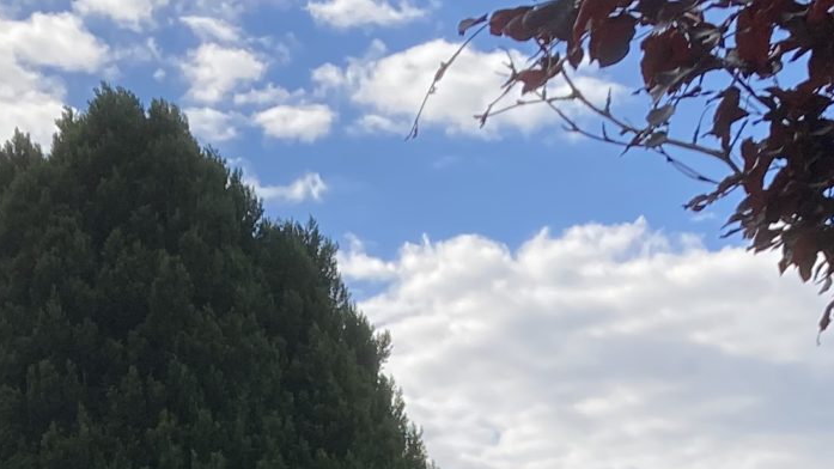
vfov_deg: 9.8
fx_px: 2477
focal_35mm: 112
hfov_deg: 19.1
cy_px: 1053
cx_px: 433
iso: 20
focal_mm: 3.99
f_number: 1.8
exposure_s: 1/1372
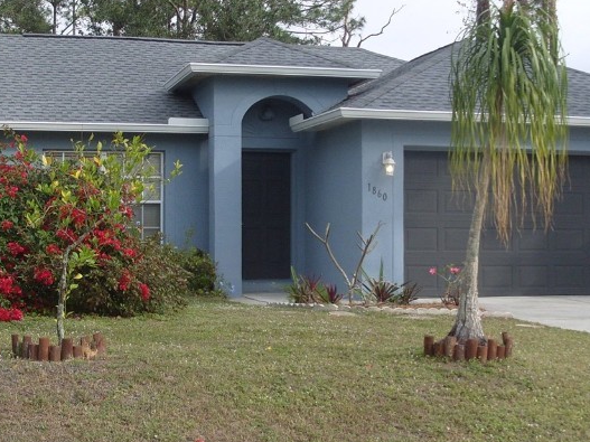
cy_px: 222
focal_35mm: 68
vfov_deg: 21.6
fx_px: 1159
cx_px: 182
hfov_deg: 28.3
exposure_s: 1/1000
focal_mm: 7.8
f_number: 2.8
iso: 80
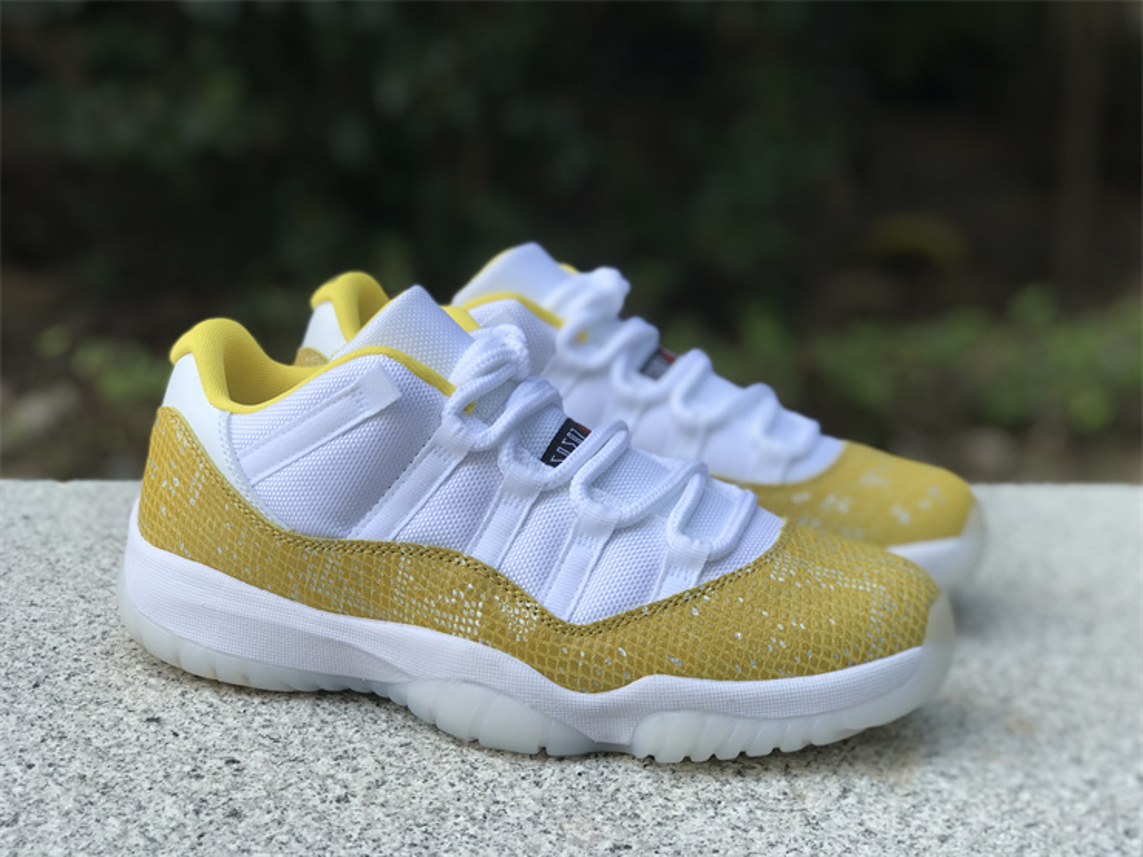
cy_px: 428
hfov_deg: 33.8
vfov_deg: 25.7
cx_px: 572
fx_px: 1882
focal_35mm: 57
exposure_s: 1/128
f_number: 2.8
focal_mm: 6.6
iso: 20
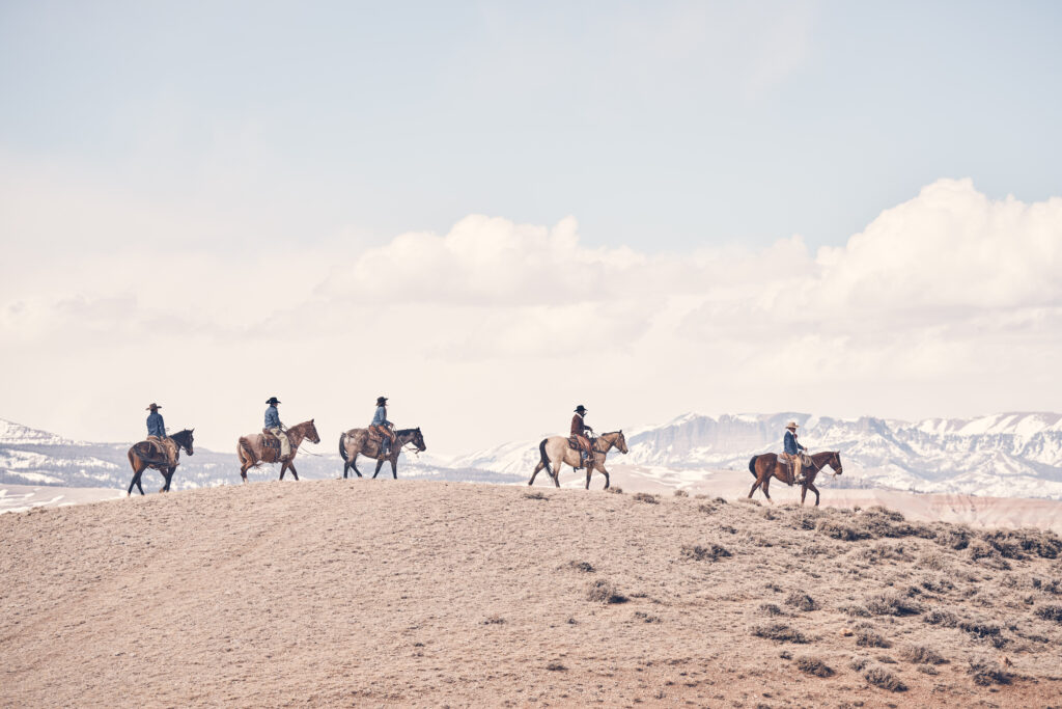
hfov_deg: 16.4
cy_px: 354
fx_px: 3688
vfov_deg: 11.0
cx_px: 531
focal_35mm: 125
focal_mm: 125
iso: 200
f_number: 4.5
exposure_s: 1/1250
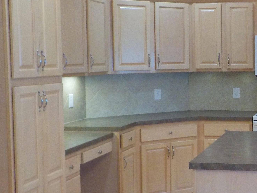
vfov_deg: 23.3
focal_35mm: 63
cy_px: 88
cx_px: 235
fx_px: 468
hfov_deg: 29.4
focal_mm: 4.1
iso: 250
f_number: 3.3
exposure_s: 1/30
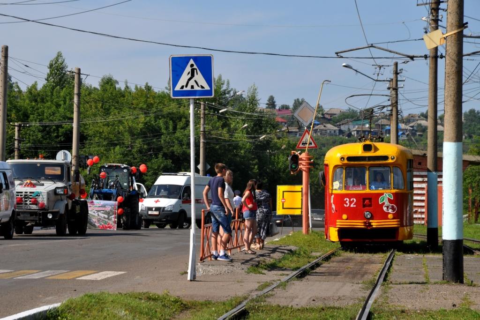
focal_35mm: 158
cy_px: 160
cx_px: 240
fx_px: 2100
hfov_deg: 13.0
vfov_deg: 8.7
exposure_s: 1/400
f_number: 10
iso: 200
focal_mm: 105
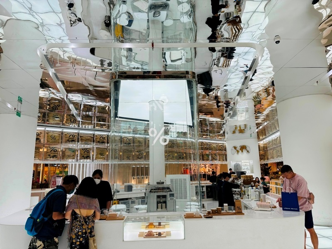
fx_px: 230
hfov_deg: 71.6
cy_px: 124
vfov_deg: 56.8
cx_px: 166
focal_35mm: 24
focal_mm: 6.86
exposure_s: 1/344
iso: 80
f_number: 1.78
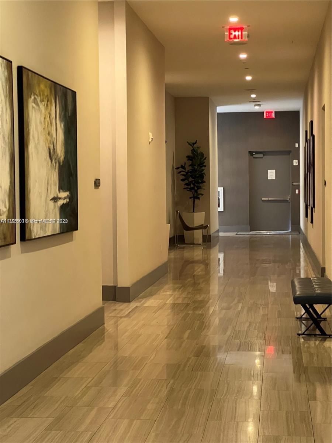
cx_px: 166
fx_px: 985
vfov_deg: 25.3
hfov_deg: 19.1
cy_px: 222
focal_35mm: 77
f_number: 2.8
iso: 800
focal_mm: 9
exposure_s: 1/40
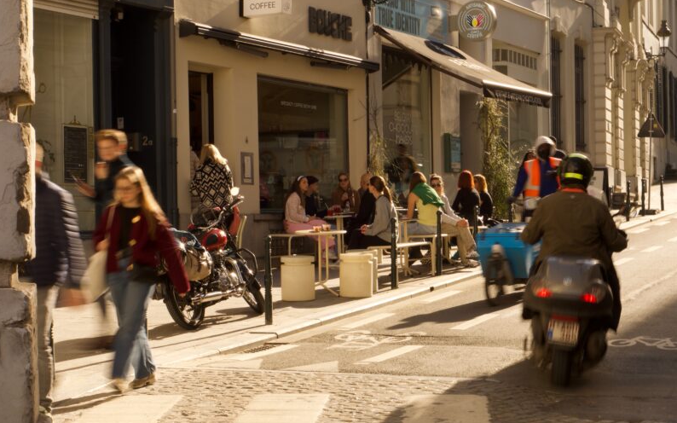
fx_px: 1420
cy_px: 219
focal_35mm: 77
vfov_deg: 16.9
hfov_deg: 26.8
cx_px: 338
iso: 100
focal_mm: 50
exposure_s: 1/15
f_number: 20
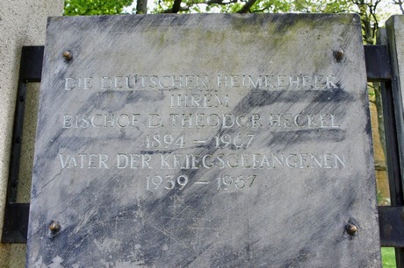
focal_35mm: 30
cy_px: 134
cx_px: 202
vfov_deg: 43.5
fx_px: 336
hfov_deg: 62.0
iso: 800
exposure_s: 1/250
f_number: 5.6
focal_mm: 20
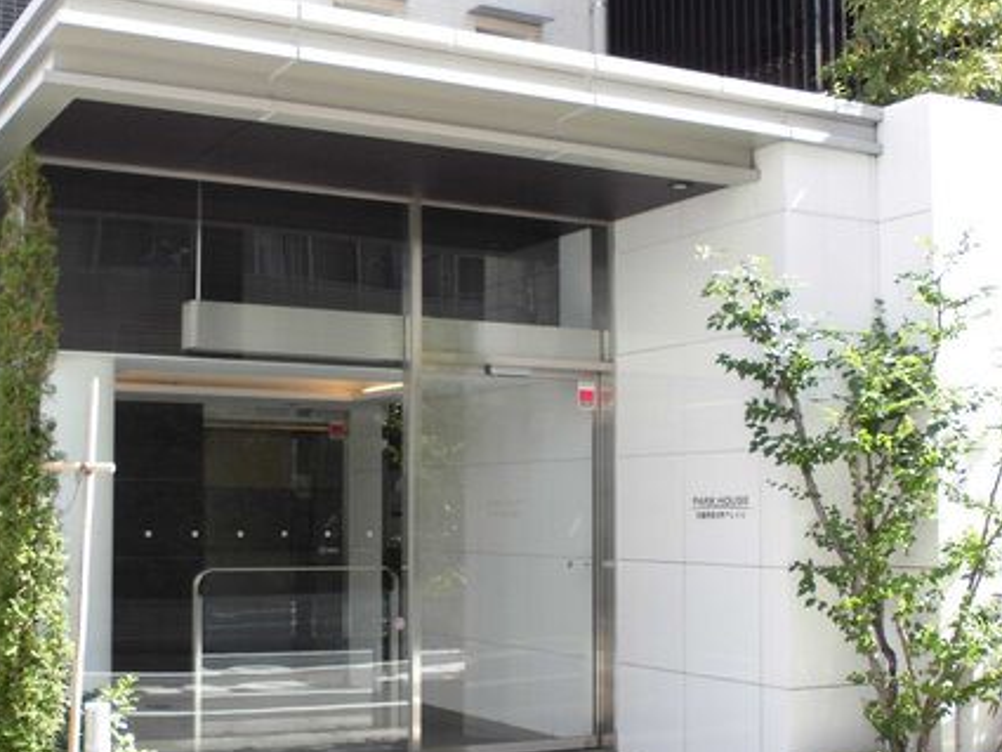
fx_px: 1390
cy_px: 446
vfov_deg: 30.2
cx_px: 318
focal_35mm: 48
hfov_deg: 39.1
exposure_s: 1/80
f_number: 4
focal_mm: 6.1
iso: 100
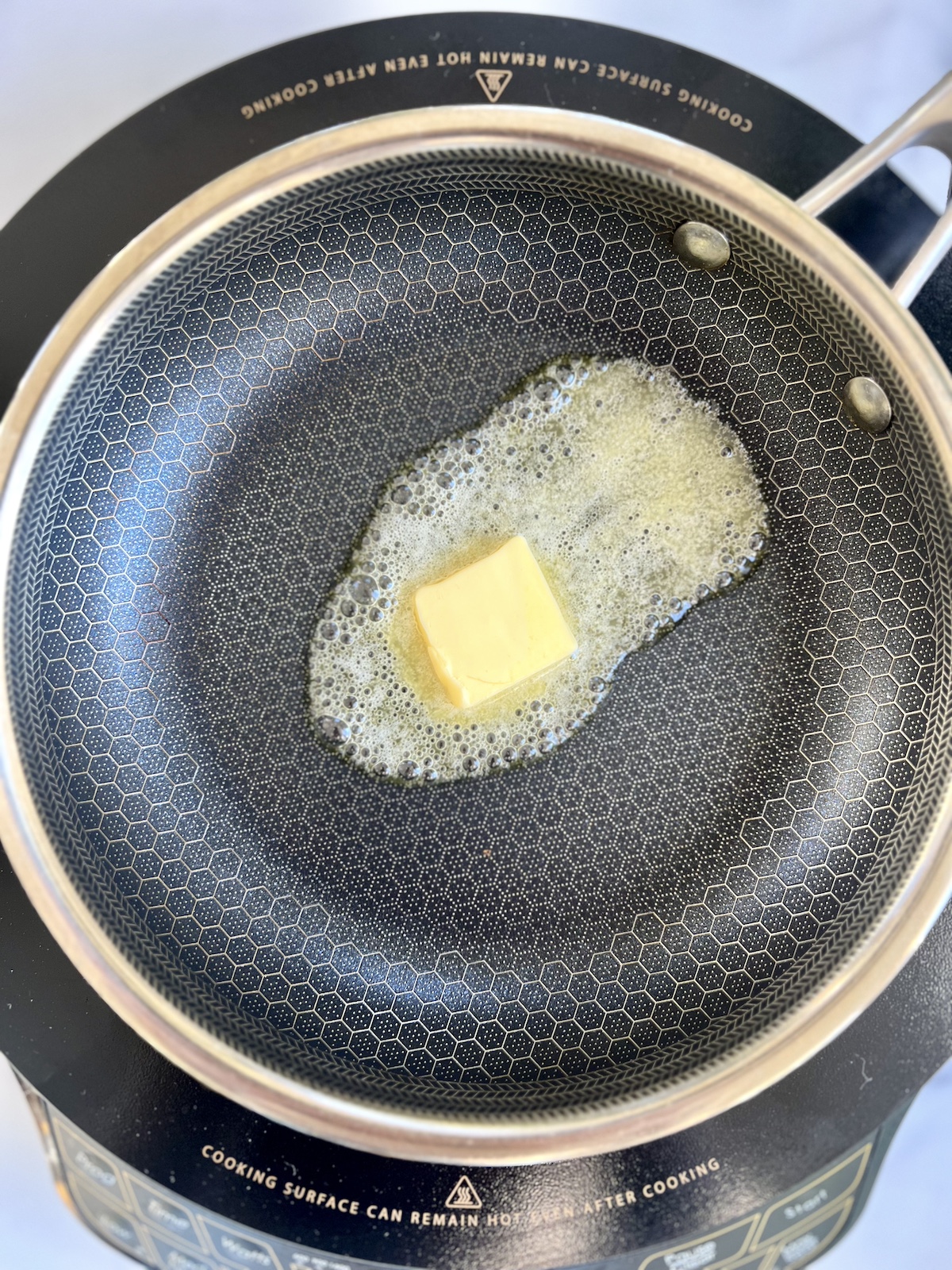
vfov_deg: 67.3
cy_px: 635
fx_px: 953
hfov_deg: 53.1
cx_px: 476
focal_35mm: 26
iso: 125
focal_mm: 5.7
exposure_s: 1/93
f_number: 1.5
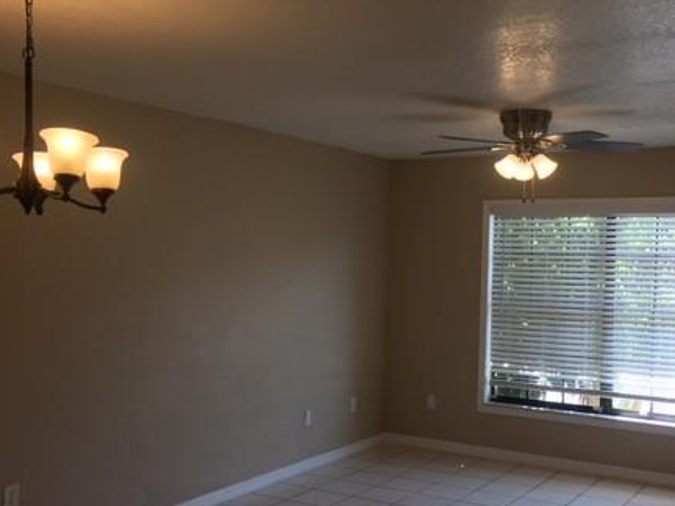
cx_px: 367
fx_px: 838
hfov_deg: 43.8
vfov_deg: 33.6
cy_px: 267
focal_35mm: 43
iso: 40
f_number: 2.2
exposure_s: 1/120
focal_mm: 4.15
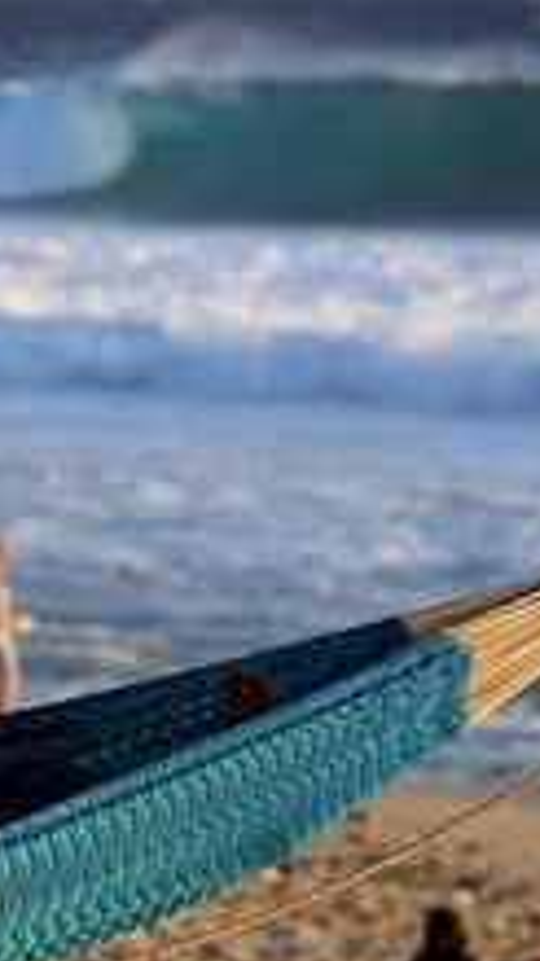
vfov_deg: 6.3
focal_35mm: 341
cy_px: 500
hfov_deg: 3.6
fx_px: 8690
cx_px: -31
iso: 200
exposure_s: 1/250
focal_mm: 170
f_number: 6.3
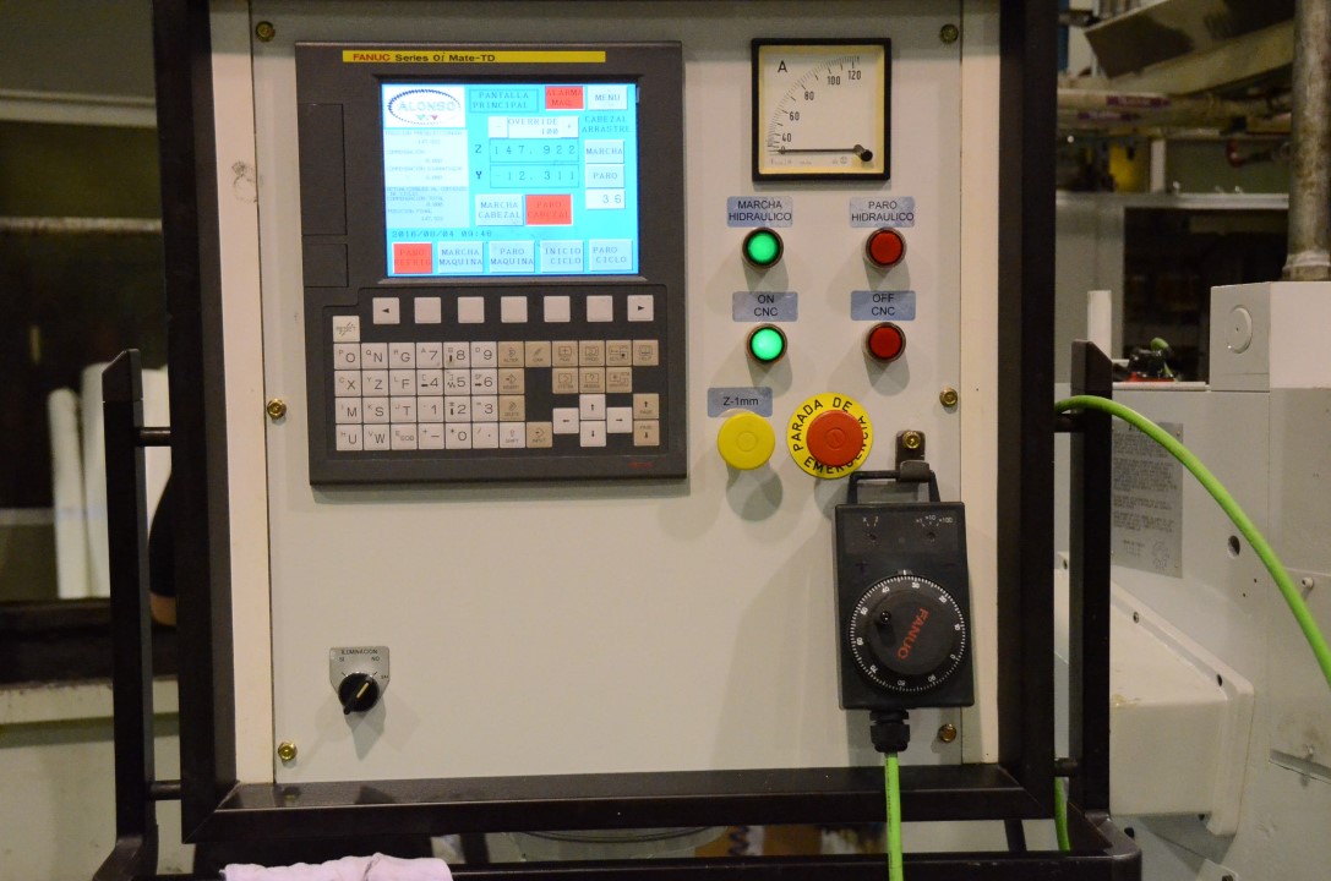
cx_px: 666
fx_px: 1882
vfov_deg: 26.4
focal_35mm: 51
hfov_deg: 39.0
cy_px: 440
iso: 6400
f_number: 6.3
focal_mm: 34
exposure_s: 1/160
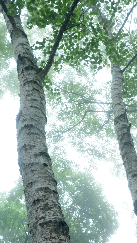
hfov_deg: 23.5
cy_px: 120
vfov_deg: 40.6
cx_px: 75
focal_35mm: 51
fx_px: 329
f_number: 8
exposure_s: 1/15
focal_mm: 32
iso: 800
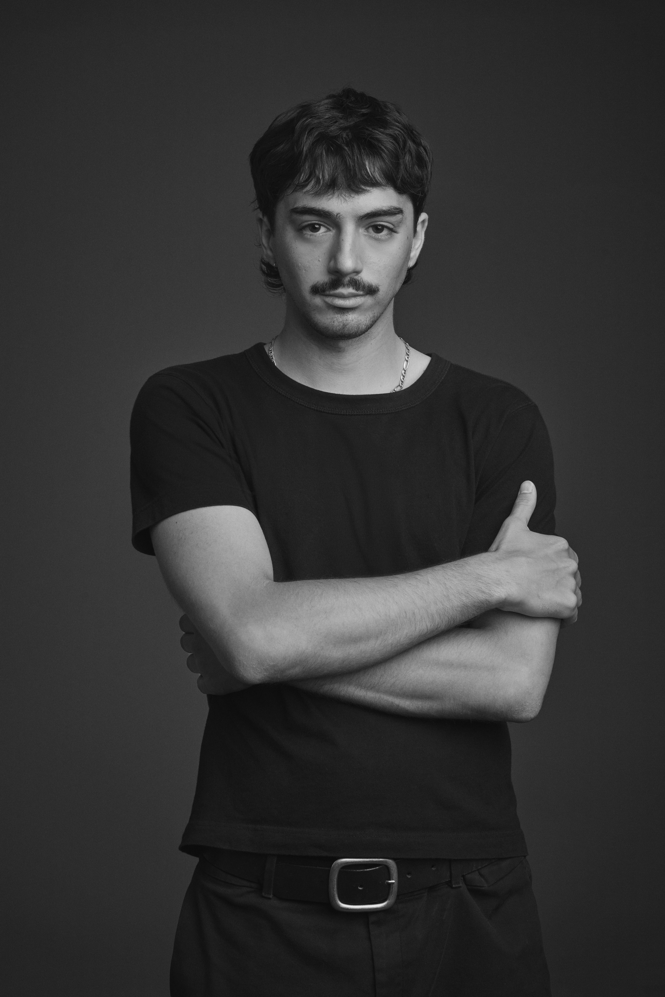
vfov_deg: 23.9
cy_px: 498
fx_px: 2355
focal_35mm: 85
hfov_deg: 16.1
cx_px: 332
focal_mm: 85
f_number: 11
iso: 200
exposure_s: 1/125
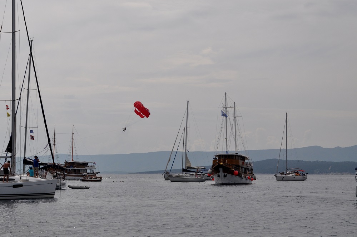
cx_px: 178
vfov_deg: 16.5
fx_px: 817
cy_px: 118
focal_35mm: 82
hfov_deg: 24.7
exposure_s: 1/1000
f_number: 16
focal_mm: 55
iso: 500
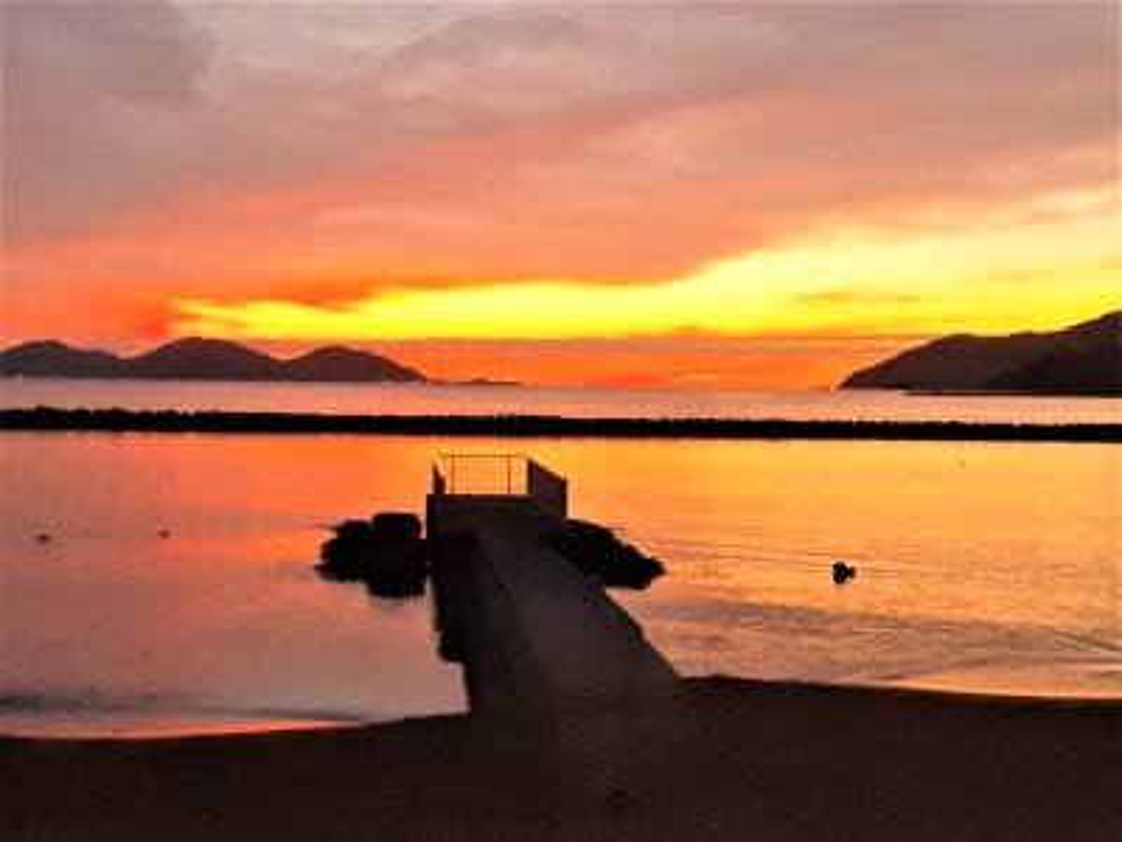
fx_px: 875
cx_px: 561
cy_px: 421
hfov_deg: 65.3
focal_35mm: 27
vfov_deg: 51.4
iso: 250
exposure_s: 1/25
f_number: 1.9
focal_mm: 2.91
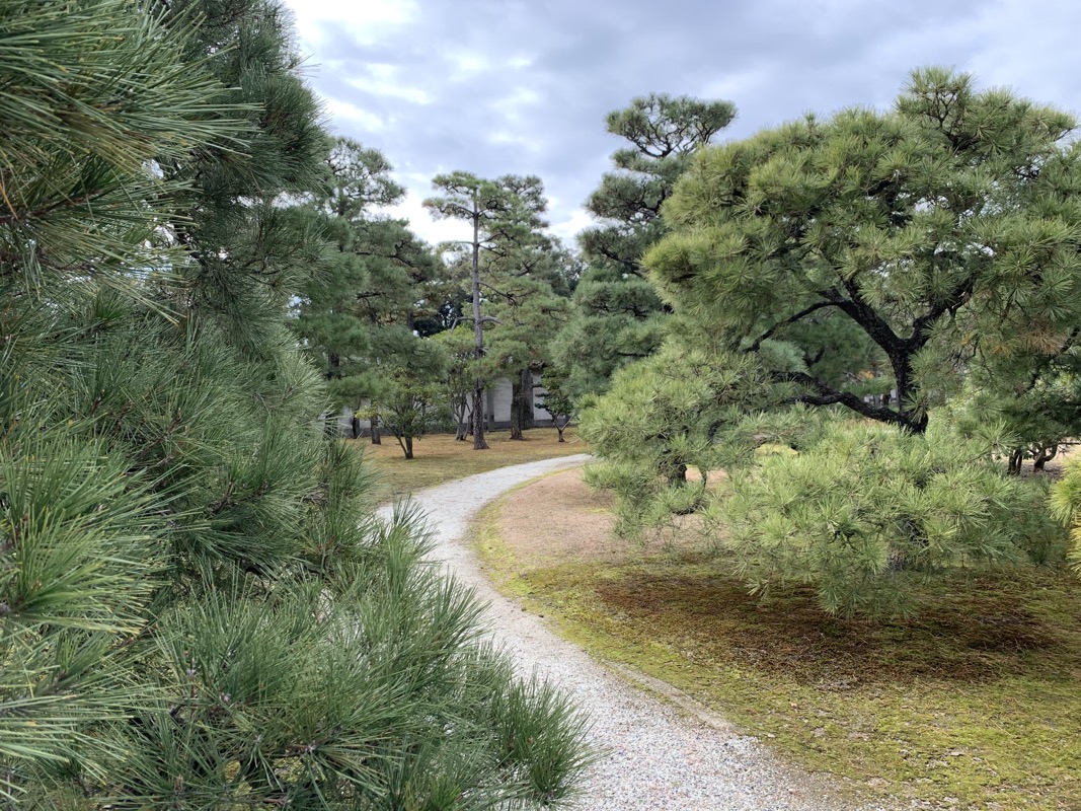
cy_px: 406
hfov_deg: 67.3
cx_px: 540
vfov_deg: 53.1
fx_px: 812
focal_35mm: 26
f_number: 1.8
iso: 25
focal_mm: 4.25
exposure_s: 1/526
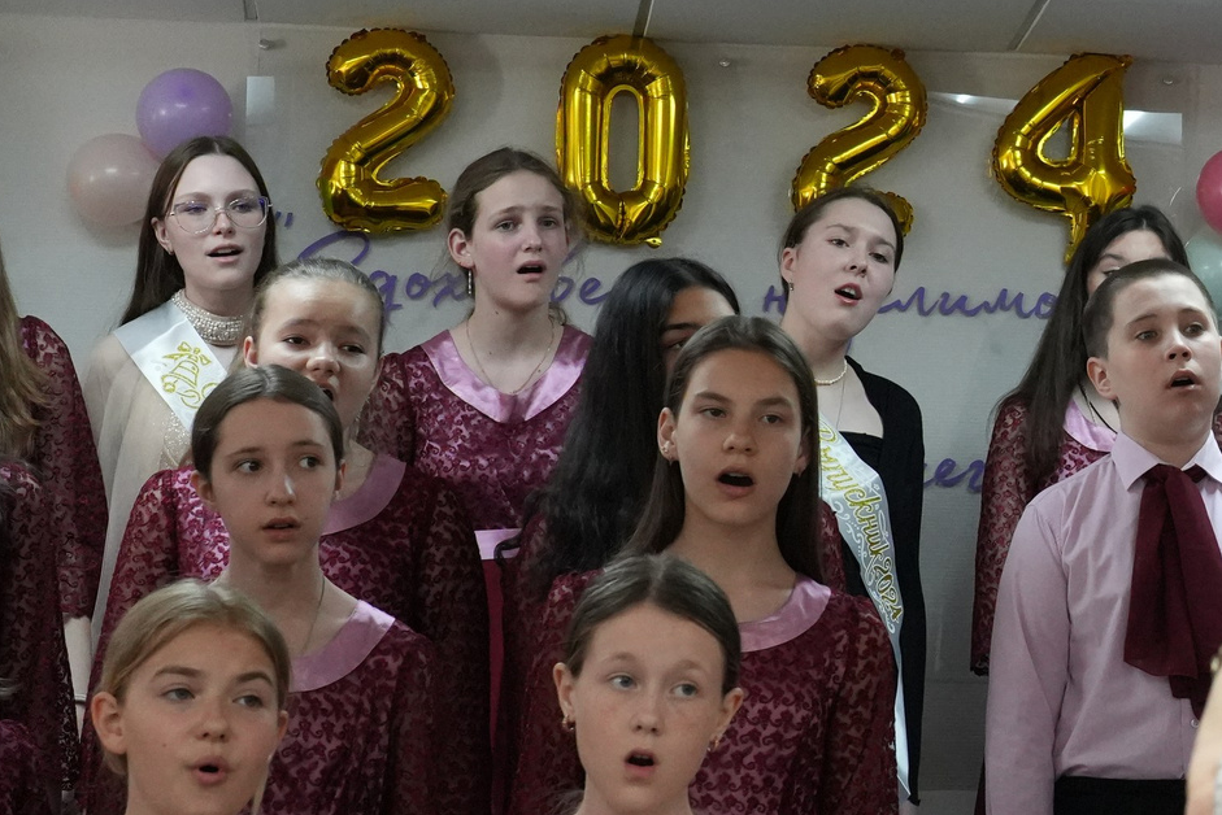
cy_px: 368
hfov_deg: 14.6
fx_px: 4618
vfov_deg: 10.1
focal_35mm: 136
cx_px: 1458
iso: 6400
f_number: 6.3
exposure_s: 1/320
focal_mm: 50
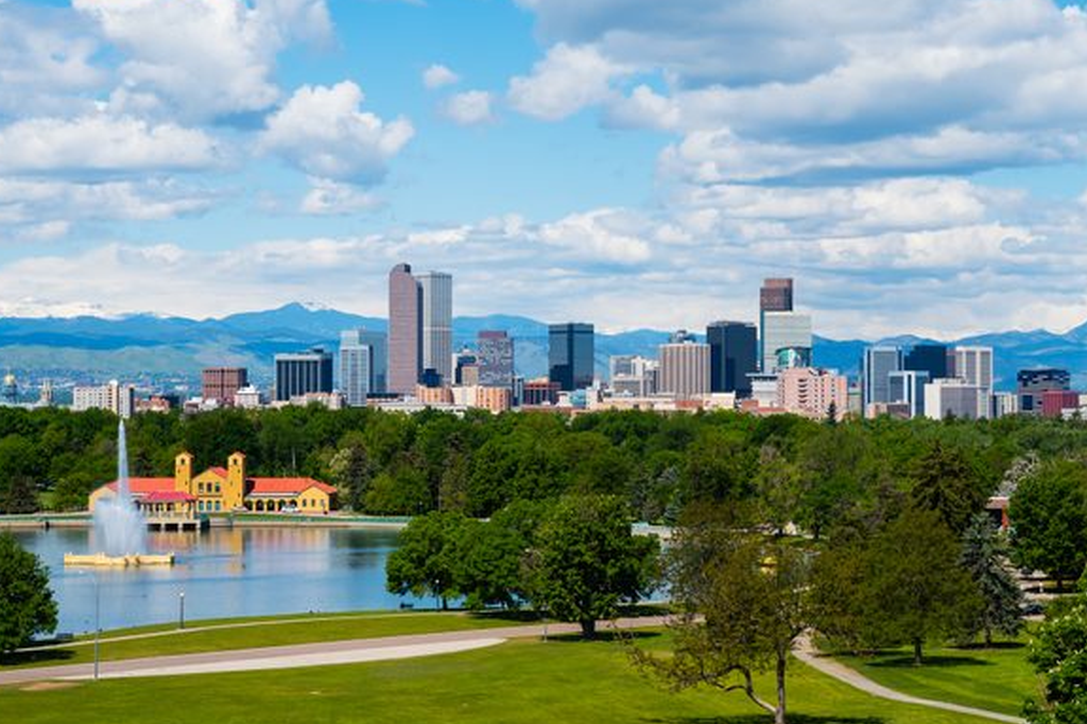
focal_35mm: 95
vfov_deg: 14.4
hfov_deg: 21.5
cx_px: 544
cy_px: 358
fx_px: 2867
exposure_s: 1/400
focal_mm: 52
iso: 100
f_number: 8
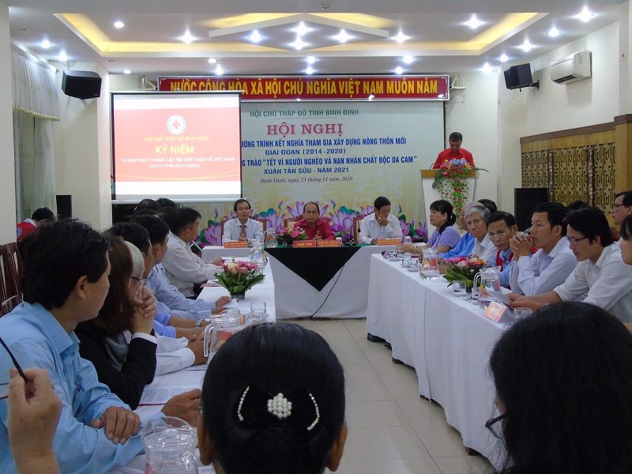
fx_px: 840
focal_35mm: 46
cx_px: 316
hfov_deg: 41.2
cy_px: 237
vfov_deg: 31.5
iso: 400
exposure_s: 1/25
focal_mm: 8.2
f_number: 4.1
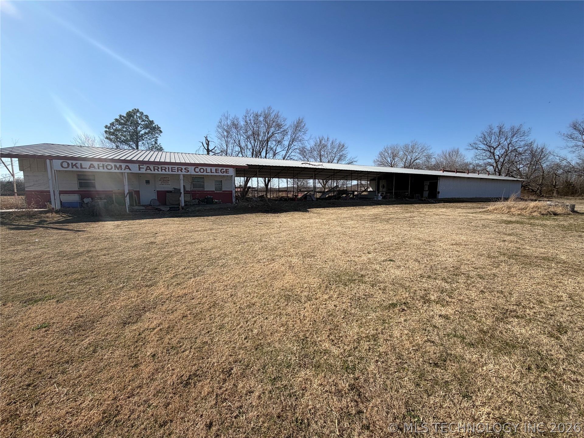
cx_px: 292
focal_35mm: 14
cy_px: 219
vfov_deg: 85.7
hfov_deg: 102.1
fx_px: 236
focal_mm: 2.22
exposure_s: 1/970
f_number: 2.2
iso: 20
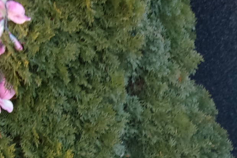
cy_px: 356
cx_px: 306
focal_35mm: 122
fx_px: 803
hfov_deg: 16.0
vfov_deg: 10.1
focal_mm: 5.1
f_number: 3.9
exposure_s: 1/34
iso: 113
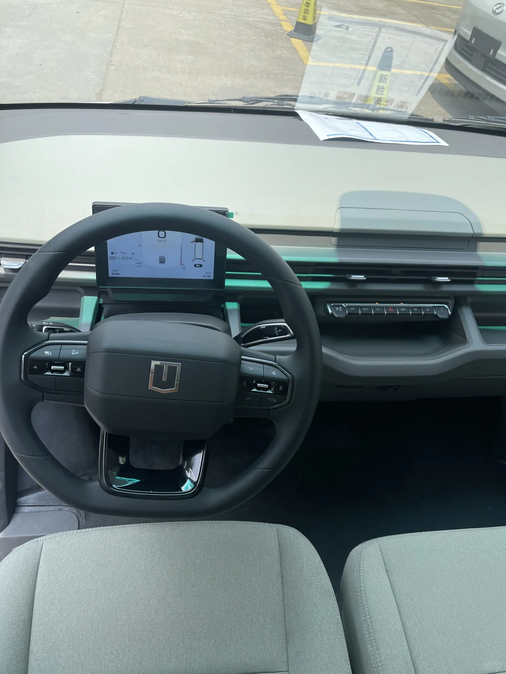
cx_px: 253
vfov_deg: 69.4
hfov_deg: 54.9
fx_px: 487
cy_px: 337
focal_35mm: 25
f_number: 1.6
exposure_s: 1/1642
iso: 32
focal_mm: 5.1
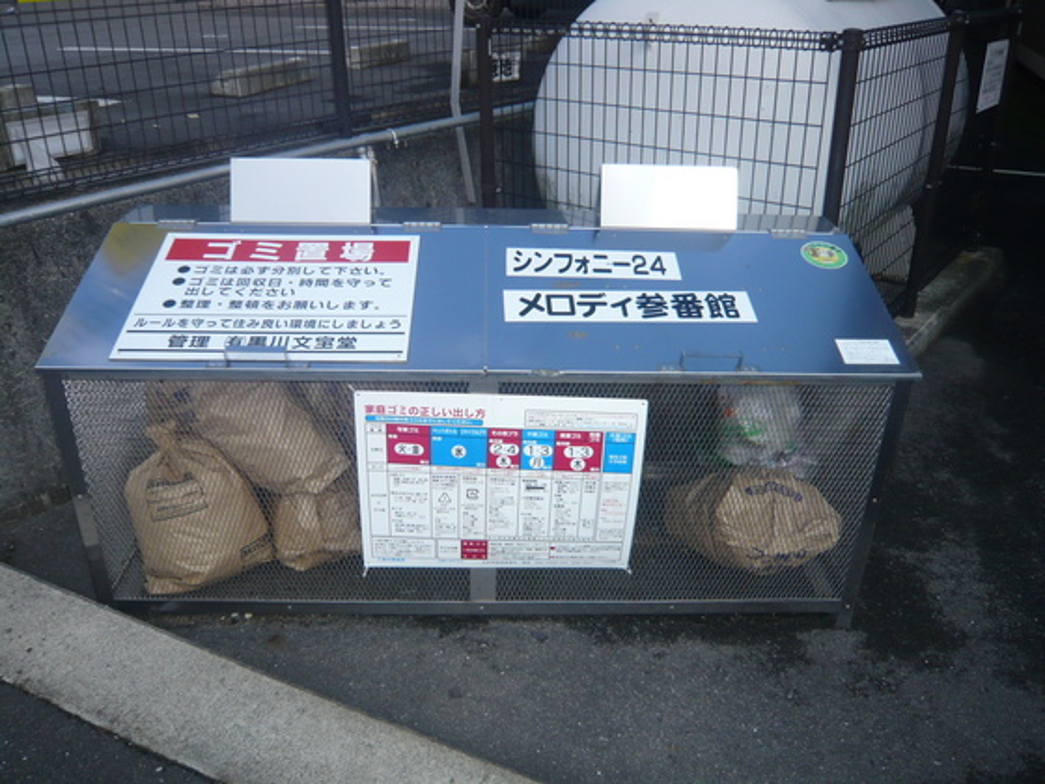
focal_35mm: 28
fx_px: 845
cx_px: 522
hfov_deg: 63.4
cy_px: 392
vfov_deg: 49.7
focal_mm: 4.6
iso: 100
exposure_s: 1/640
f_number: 2.8
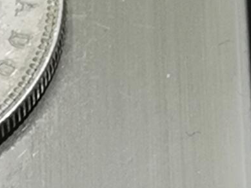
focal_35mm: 324
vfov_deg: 4.6
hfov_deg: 6.0
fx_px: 2350
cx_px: -130
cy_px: 113
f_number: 1.9
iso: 80
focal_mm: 6.67
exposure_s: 1/100
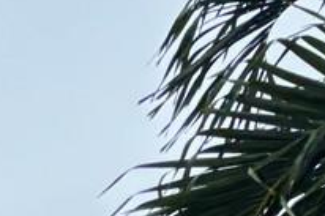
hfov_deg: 7.6
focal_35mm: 210
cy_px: 834
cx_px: -869
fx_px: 1894
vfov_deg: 5.7
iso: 50
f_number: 1.6
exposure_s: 1/1047
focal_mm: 5.96
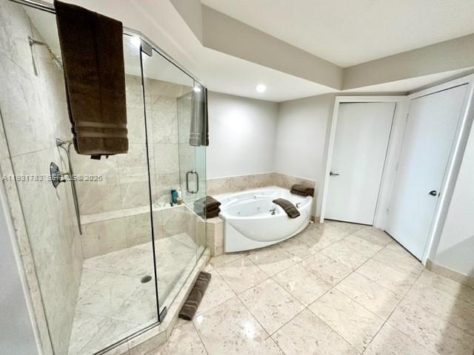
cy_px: 178
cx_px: 237
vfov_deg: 85.7
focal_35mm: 14
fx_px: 192
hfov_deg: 102.1
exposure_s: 1/120
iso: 250
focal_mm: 2.22
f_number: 2.2
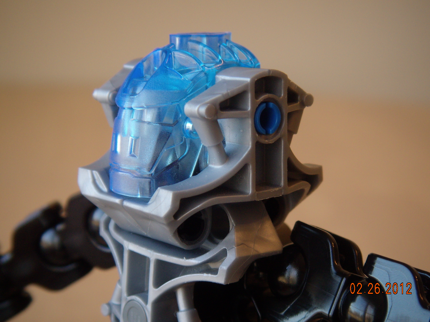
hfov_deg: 24.4
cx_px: 215
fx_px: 994
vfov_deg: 18.4
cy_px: 161
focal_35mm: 80
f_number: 4
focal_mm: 13.2
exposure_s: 1/32.8
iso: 100
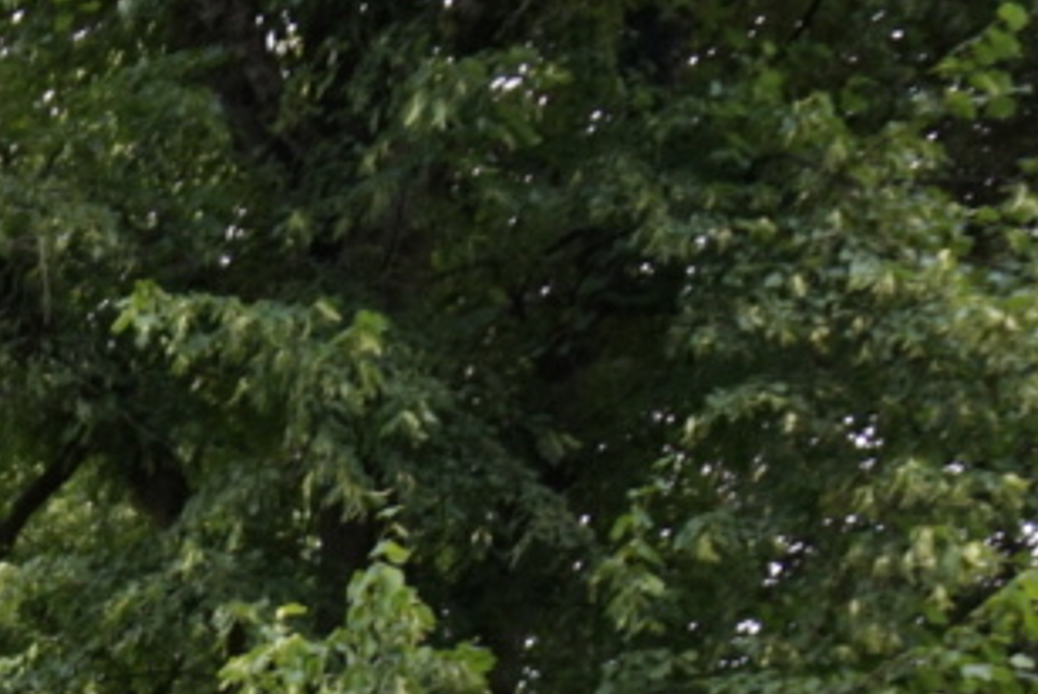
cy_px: 1698
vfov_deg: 9.6
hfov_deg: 14.1
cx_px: -923
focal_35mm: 126
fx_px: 3636
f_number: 4.5
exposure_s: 1/160
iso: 100
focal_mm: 16
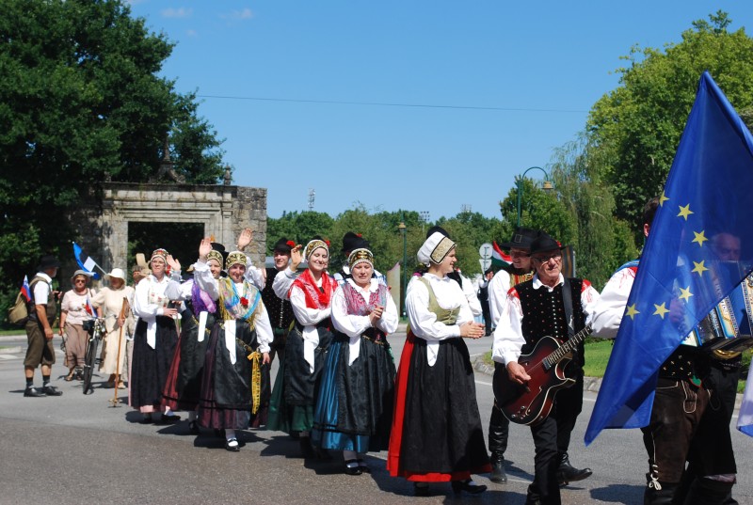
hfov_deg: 31.8
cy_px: 252
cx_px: 376
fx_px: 1320
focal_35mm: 63
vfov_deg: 21.7
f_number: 8
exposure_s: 1/250
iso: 100
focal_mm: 42
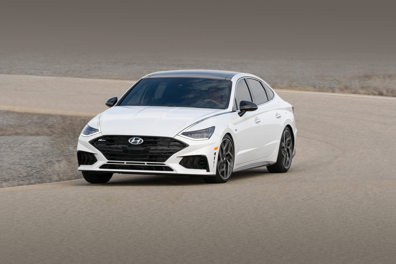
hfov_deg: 6.9
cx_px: 198
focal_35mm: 300
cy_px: 132
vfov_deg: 4.6
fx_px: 3300
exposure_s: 1/160
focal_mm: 300
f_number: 8
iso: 80
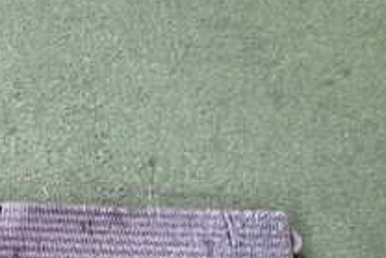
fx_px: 966
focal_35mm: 90
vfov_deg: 14.2
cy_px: 392
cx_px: -91
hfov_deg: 20.9
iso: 200
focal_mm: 5.4
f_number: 2.3
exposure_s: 1/40
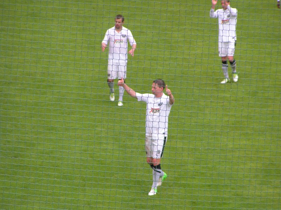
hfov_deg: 7.3
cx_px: 140
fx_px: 2200
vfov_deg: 5.5
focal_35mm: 271
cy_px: 105
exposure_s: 1/250
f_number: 3.5
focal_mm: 41.4
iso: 50
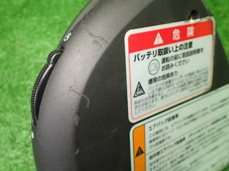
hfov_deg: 51.2
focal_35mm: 36
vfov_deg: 39.7
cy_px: 84
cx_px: 100
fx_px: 238
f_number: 2.3
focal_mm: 5.4
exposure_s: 1/125
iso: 800
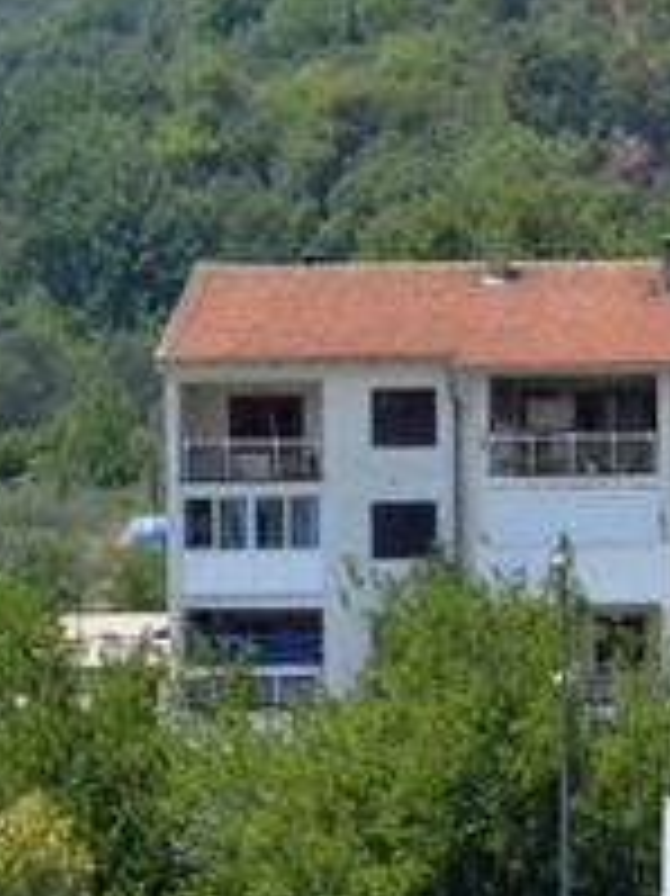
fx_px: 8240
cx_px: 1079
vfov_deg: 6.2
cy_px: 1184
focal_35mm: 319
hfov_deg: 4.6
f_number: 5.6
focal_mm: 55
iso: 110
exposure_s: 1/250
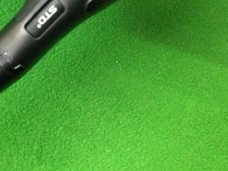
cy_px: -4
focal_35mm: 65
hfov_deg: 28.5
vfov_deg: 21.7
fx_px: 428
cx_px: 18
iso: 250
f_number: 2.4
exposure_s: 1/30
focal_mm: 3.3
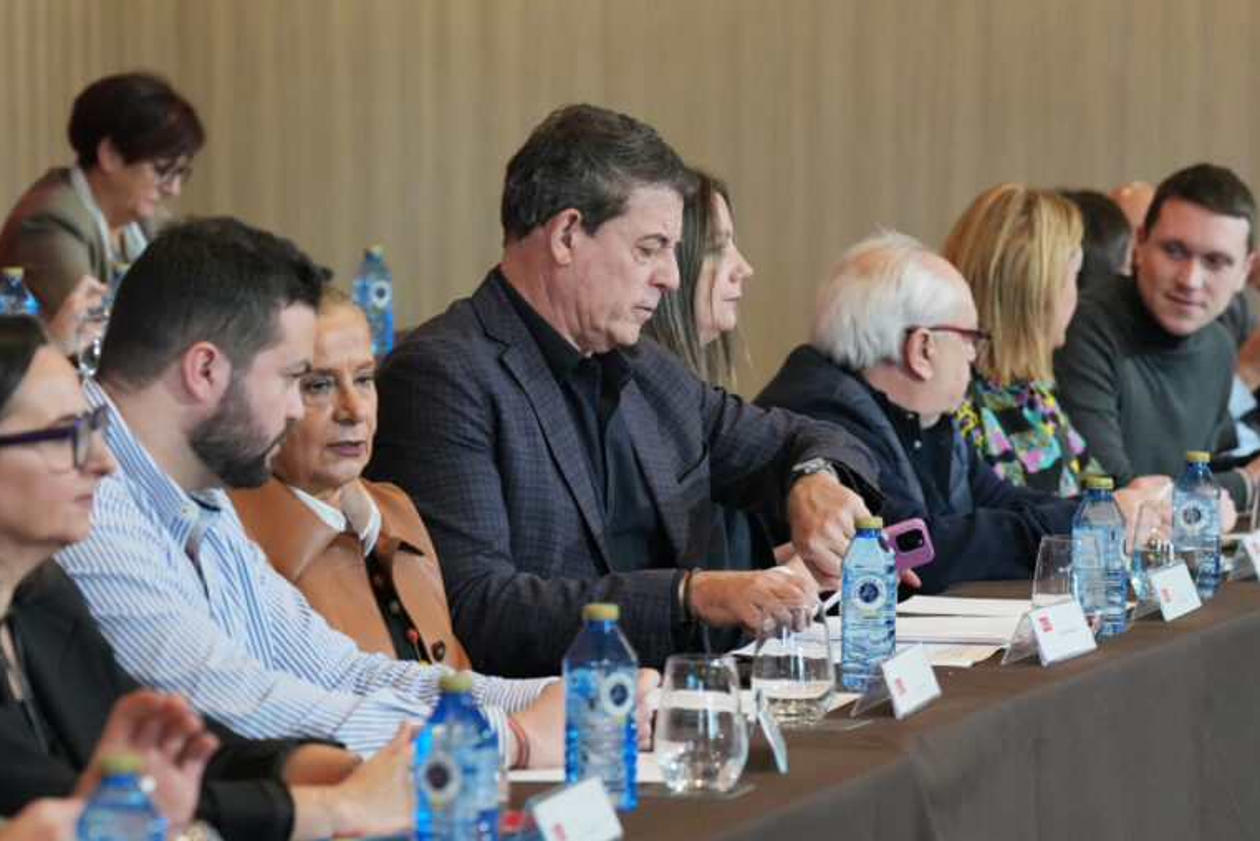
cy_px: 420
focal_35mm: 117
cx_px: 631
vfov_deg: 11.7
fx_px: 4096
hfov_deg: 17.5
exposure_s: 1/400
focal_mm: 116
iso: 3200
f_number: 4.5
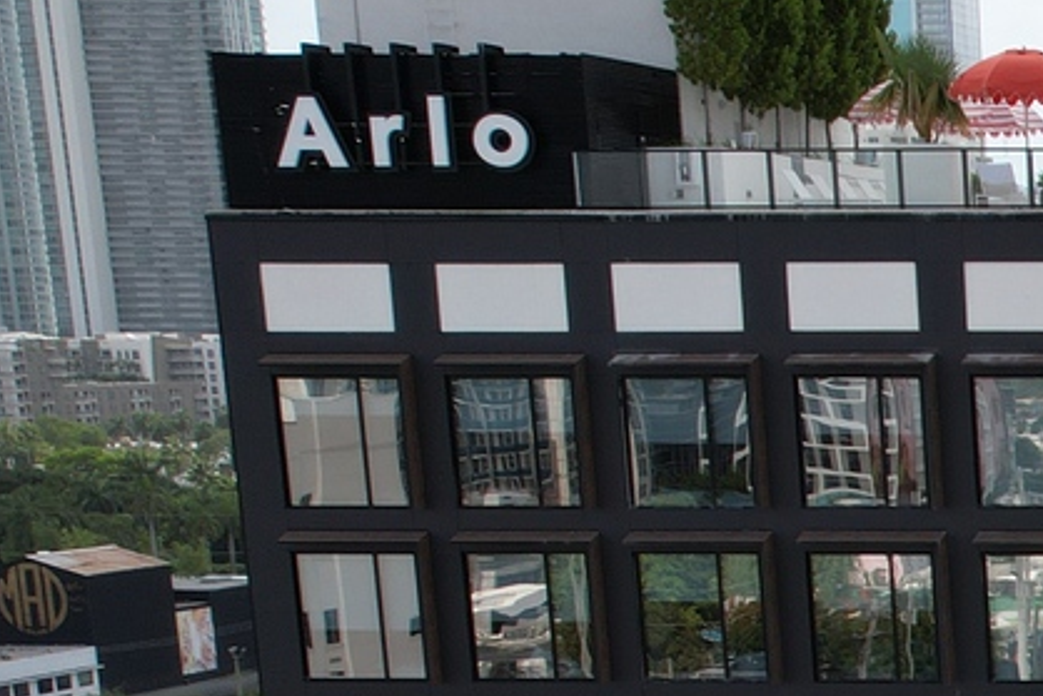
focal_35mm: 101
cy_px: 1005
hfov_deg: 16.3
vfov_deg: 12.9
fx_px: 2927
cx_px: 1991
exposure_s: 1/2000
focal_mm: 8.38
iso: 100
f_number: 2.8
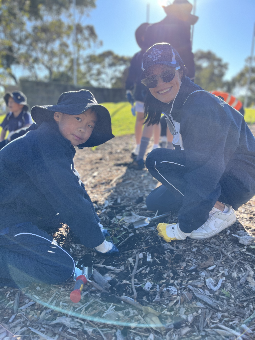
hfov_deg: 53.1
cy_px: 170
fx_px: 255
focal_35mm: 26
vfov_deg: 67.3
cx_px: 128
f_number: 1.6
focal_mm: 5.1
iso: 50
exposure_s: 1/727
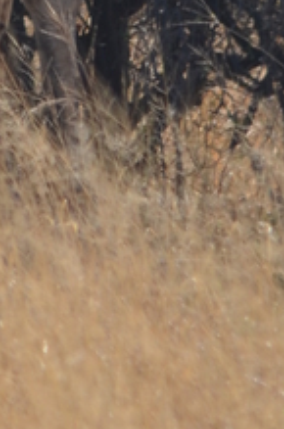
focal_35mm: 2633
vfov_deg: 0.8
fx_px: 31304
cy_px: -513
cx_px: -372
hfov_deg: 0.5
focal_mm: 300
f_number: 6.3
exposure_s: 1/640
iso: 200
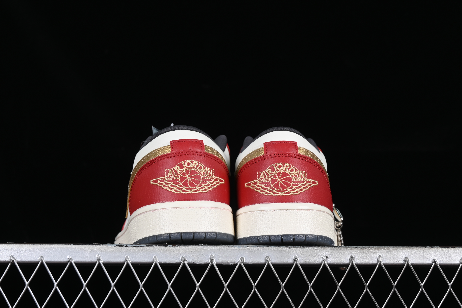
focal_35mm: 75
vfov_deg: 18.2
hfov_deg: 27.0
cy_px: 154
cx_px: 231
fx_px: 962
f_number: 8
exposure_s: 1/80
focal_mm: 50
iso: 160
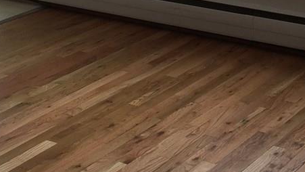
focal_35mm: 112
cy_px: -94
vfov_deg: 10.4
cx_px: 174
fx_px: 906
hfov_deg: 19.1
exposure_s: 1/120
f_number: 2.2
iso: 32
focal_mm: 4.15
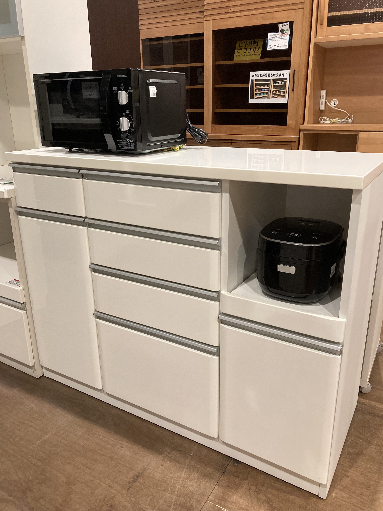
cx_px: 192
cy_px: 256
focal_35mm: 28
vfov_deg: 63.4
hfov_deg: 49.7
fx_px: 413
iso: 125
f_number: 1.8
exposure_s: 1/50
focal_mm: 3.99
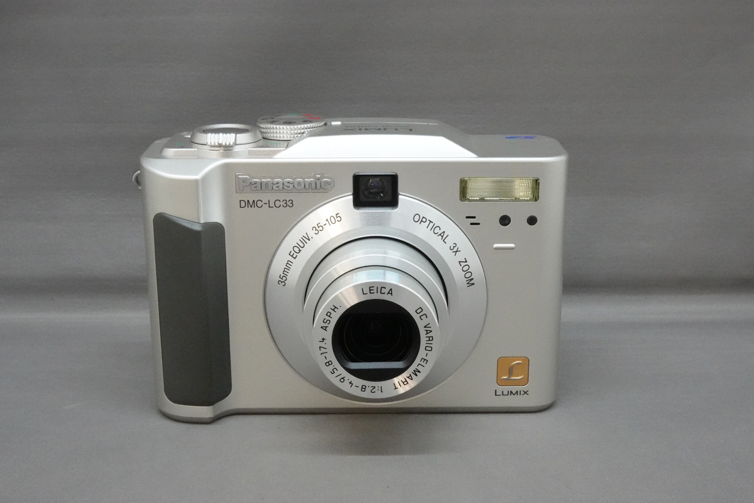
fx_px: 1026
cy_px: 252
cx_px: 377
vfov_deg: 27.5
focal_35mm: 49
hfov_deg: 40.3
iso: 3200
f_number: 11
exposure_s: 1/50
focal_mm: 18.63
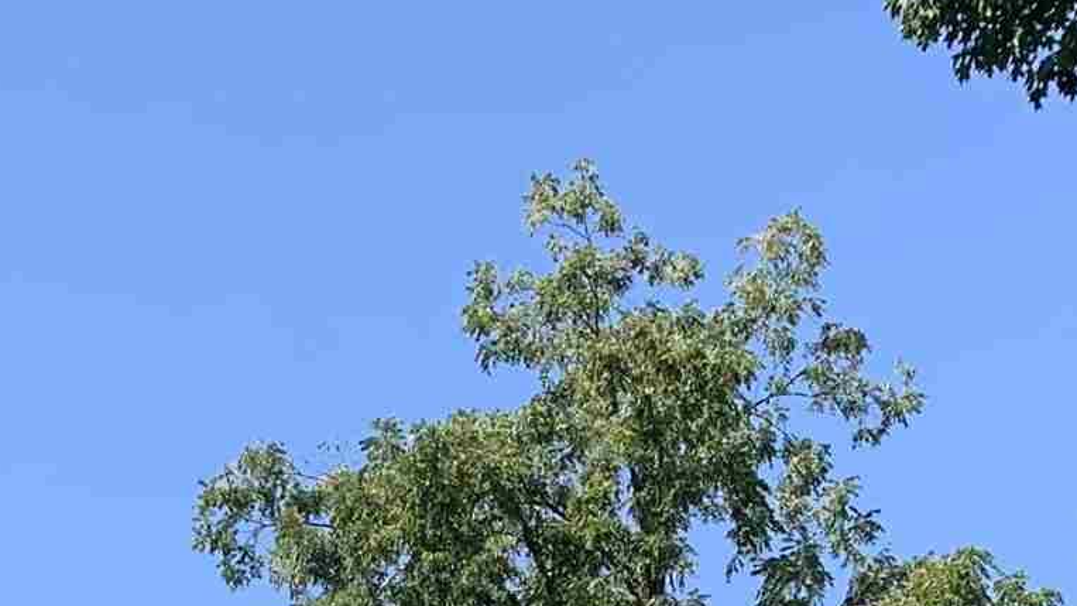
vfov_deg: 9.2
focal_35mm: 114
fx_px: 3255
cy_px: 1593
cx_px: 271
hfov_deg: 18.7
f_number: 1.8
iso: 25
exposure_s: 1/1314
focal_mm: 4.25
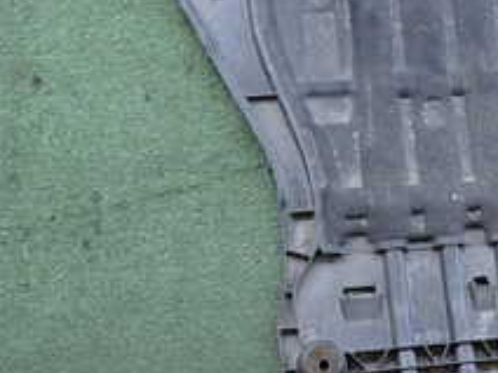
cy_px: 96
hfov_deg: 22.8
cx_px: 381
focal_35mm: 85
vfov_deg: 17.3
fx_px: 1223
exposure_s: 1/100
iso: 200
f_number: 2.3
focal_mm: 5.4
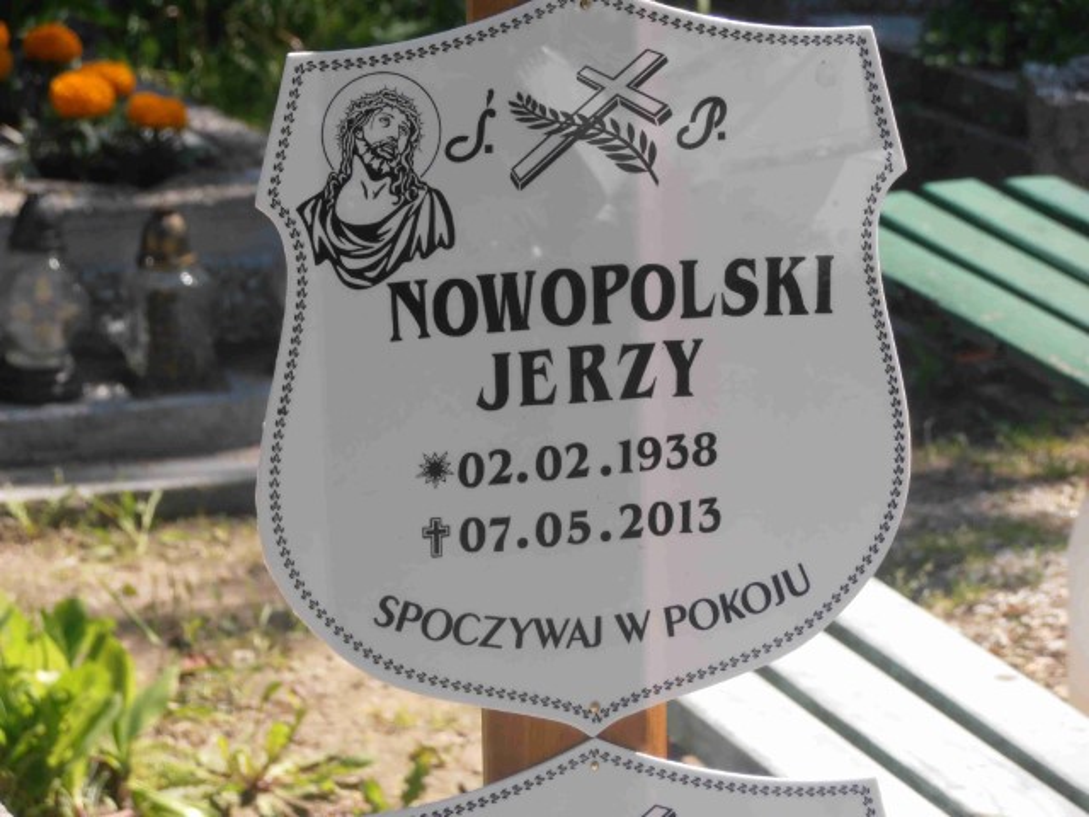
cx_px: 544
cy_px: 408
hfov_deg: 11.9
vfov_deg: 8.9
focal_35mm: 166
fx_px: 5222
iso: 80
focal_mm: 29.44
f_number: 5.9
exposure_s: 1/200
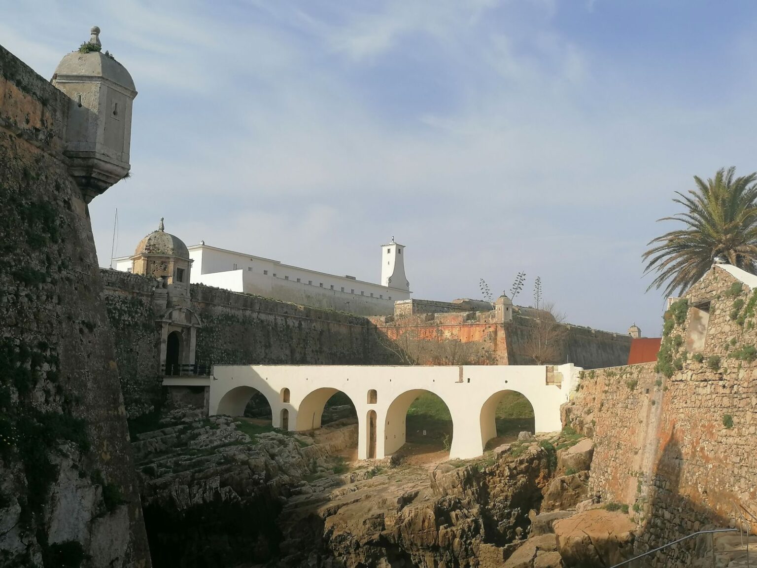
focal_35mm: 35
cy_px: 284
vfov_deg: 40.7
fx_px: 765
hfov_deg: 52.6
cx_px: 378
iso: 50
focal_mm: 4.75
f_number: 1.8
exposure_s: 1/1984
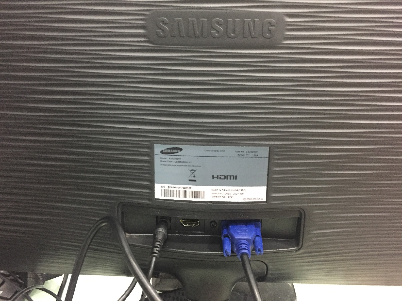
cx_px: 201
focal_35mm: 29
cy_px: 150
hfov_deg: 61.7
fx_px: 337
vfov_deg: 48.2
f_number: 2.2
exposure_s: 1/17
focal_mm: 4.15
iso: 320
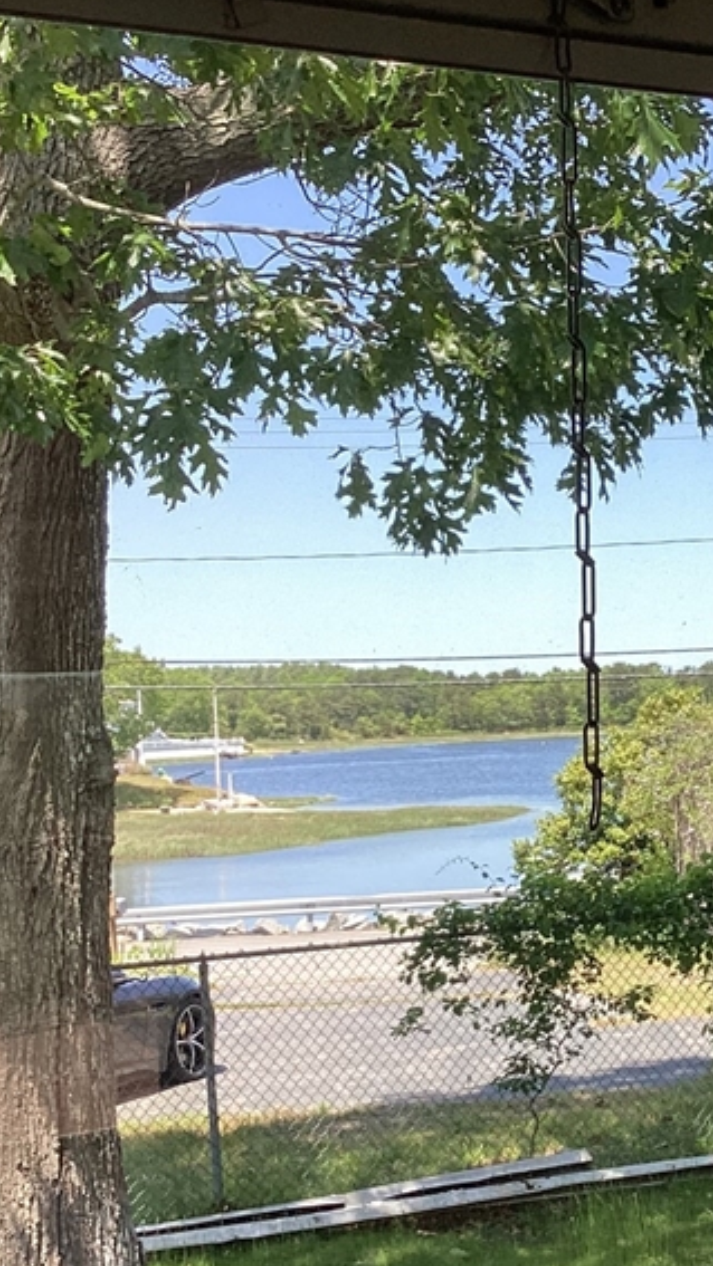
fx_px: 2050
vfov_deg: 34.2
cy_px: 775
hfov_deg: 19.5
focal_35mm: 61
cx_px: 588
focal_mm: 3.3
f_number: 2.4
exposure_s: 1/479
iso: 25
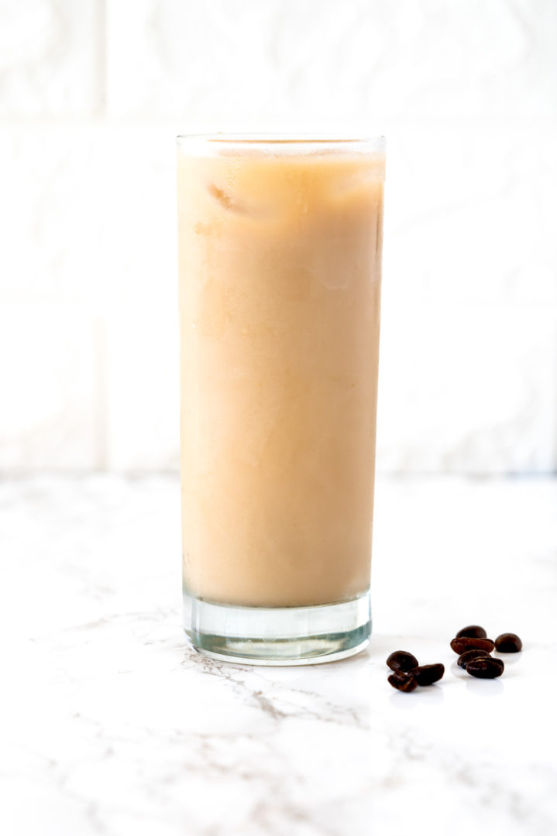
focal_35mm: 85
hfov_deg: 16.1
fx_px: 1974
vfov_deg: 23.9
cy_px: 418
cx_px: 278
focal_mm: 85
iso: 200
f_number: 5.6
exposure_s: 1/250
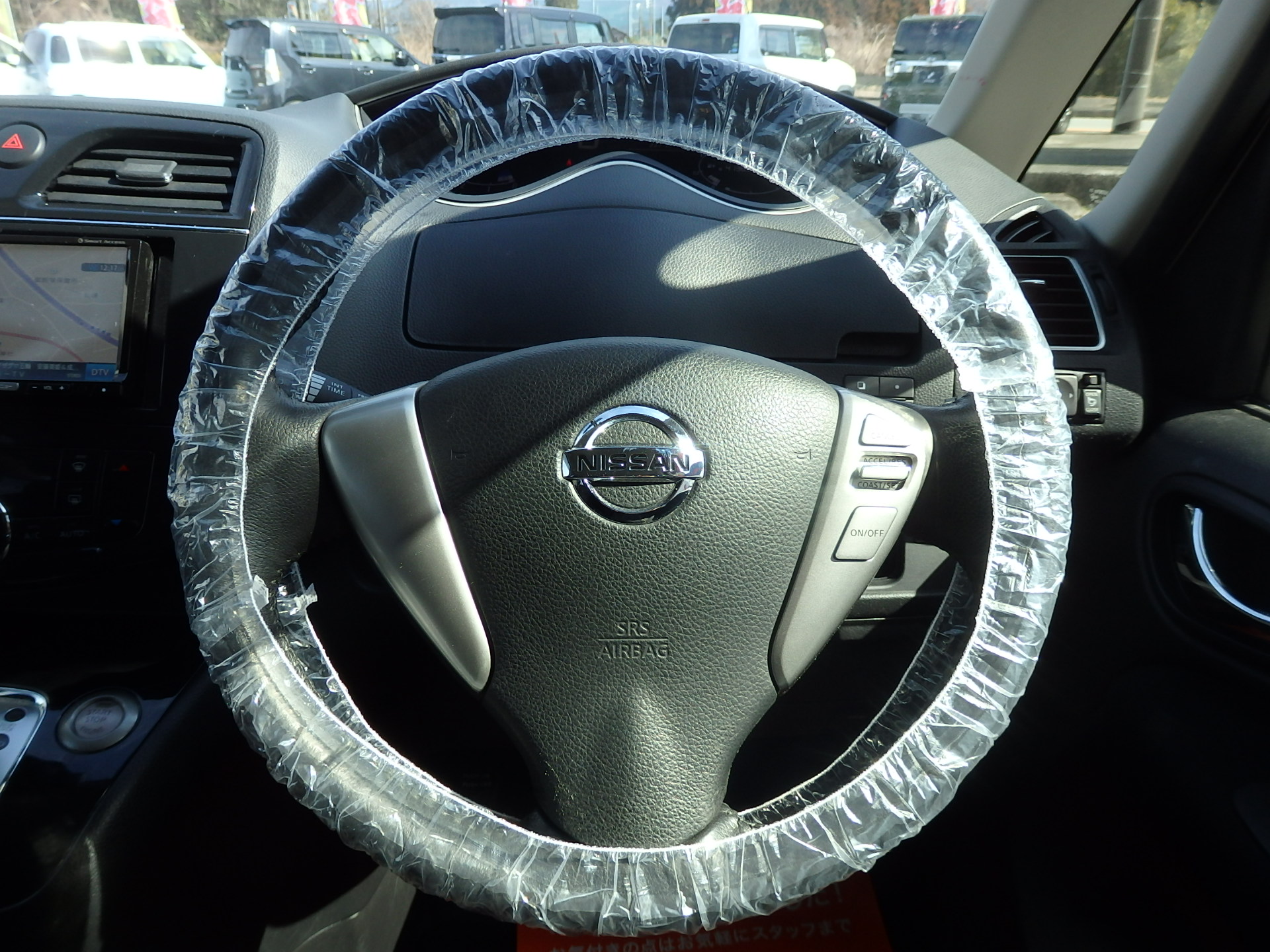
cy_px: 476
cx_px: 635
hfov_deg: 69.4
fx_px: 917
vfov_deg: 54.9
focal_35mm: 25
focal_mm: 4.5
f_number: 3
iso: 125
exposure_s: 1/500
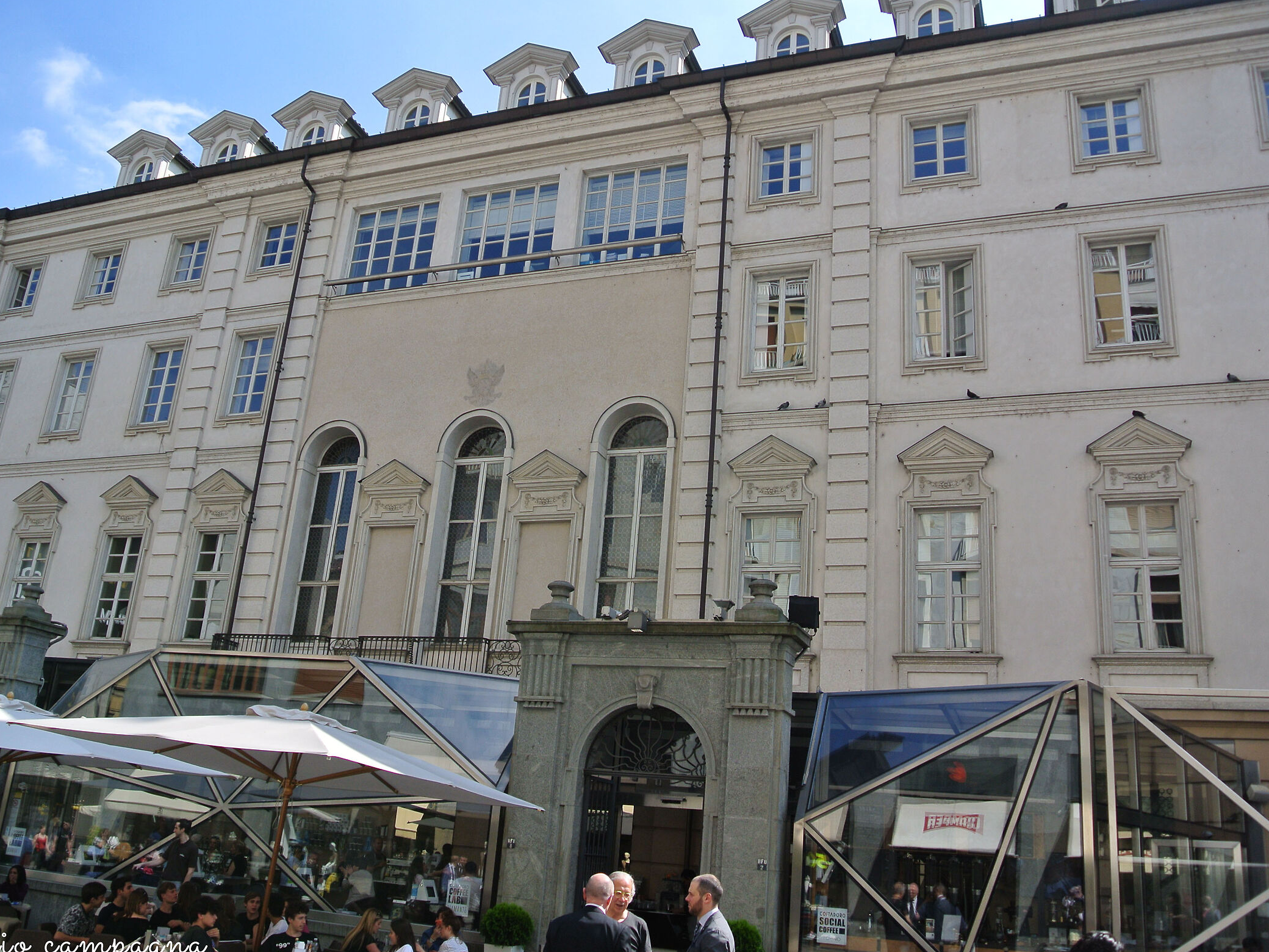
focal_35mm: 30
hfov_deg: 59.9
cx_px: 606
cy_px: 486
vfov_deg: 46.8
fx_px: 1100
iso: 100
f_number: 4.5
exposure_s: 1/500
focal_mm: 10
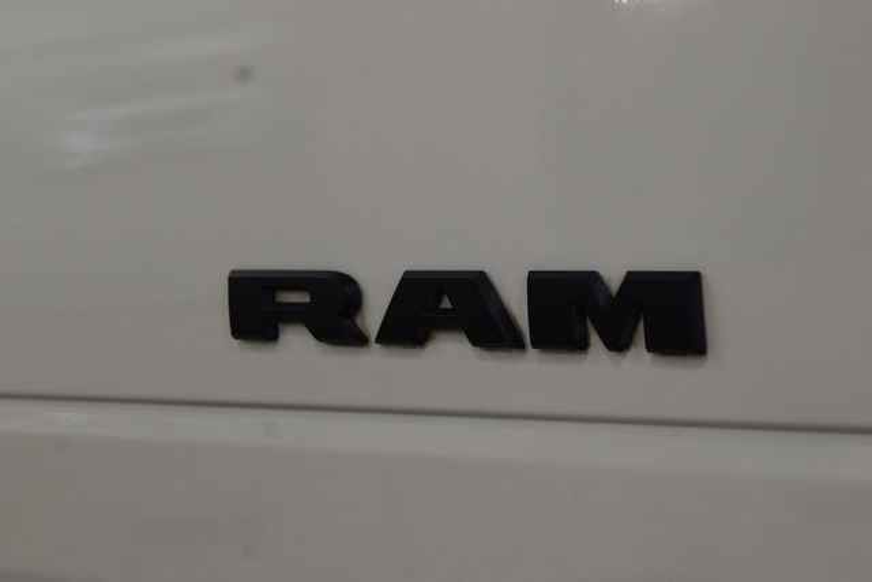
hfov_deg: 19.5
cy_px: 291
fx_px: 2544
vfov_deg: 13.0
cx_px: 436
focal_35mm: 105
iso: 560
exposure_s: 1/30
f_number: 7.1
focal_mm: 70
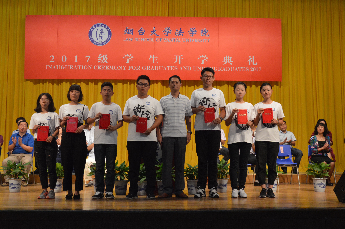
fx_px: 431
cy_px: 114
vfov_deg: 29.8
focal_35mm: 45
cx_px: 172
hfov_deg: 43.6
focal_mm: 30
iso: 1600
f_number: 4.2
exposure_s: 1/60
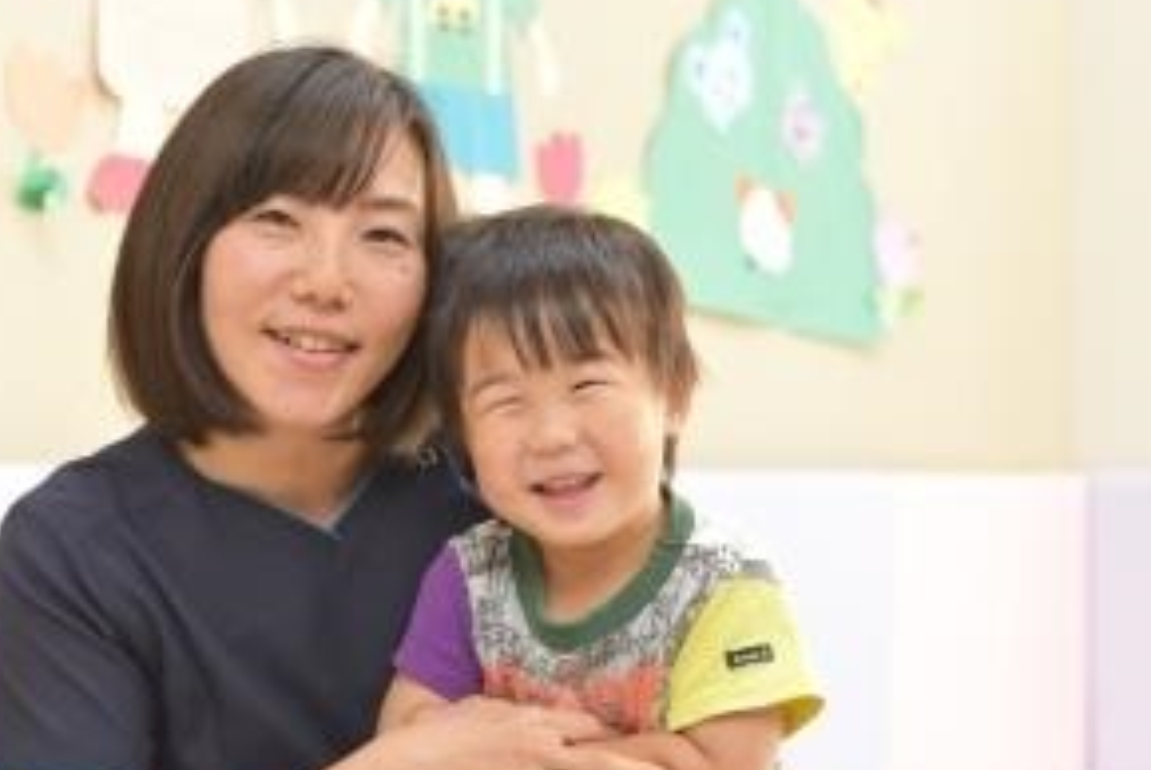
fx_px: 3456
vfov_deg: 12.7
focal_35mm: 108
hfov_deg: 18.9
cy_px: 466
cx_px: 417
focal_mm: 70
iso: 1600
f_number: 4.5
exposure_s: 1/100
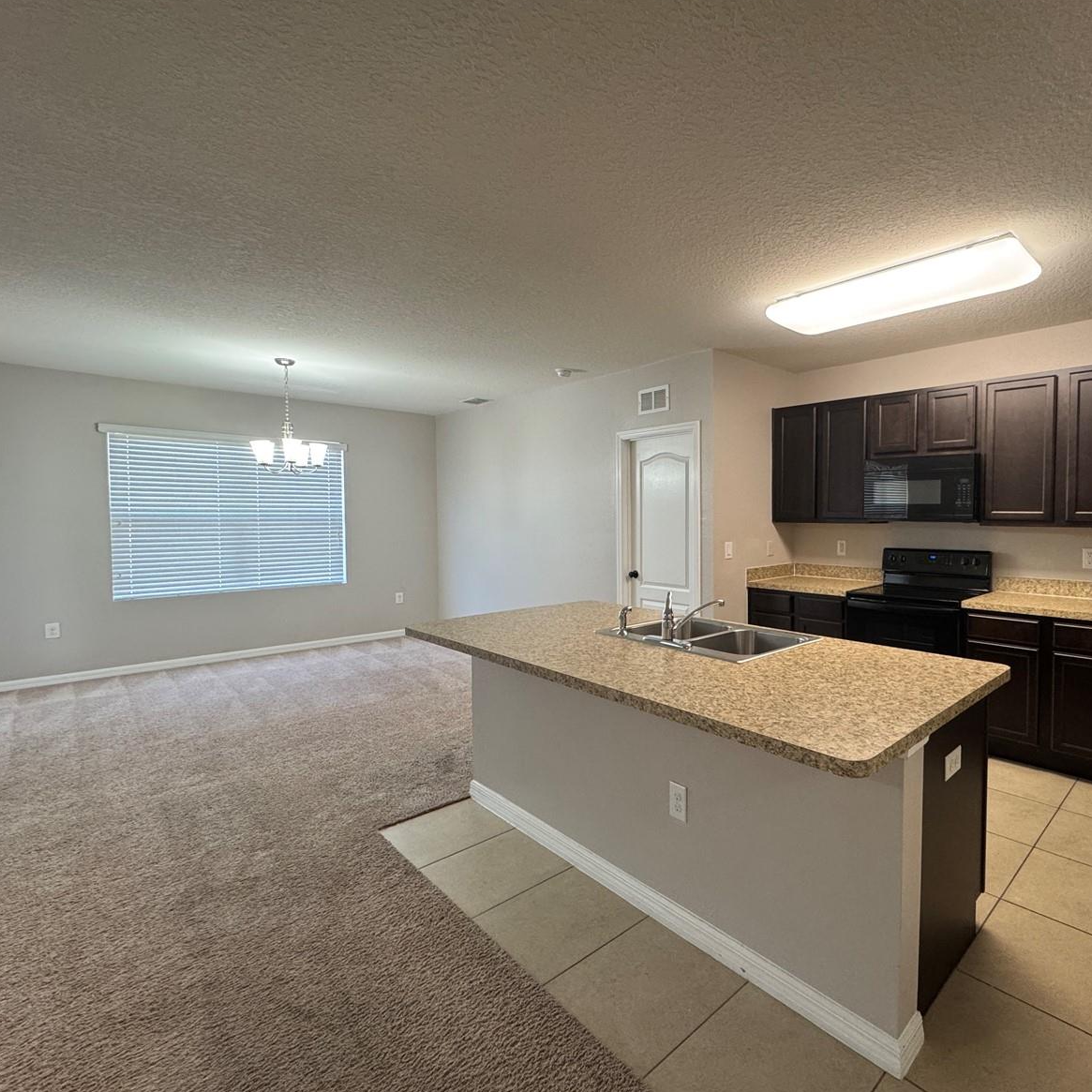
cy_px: 534
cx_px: 729
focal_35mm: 17
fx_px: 607
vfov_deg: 84.0
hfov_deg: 81.1
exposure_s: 1/60
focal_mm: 2.22
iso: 200
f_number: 2.2
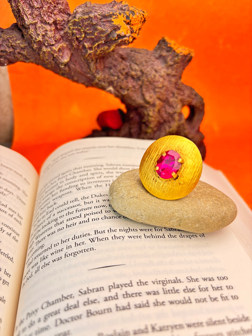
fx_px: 252
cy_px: 168
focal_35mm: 26
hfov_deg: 53.1
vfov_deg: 67.3
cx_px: 126
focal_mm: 5.96
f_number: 1.6
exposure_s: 1/432
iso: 50
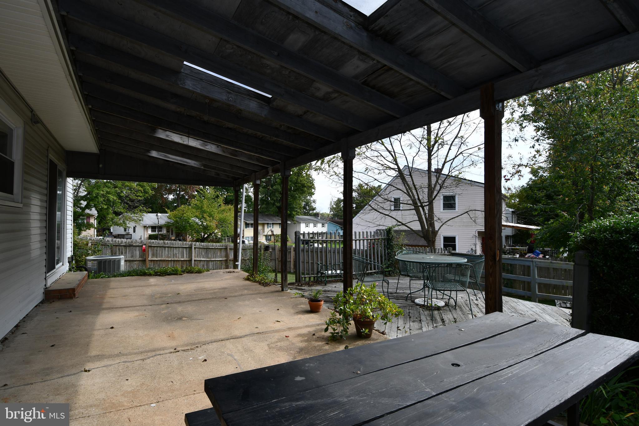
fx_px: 319
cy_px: 213
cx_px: 320
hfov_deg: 90.0
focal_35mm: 18
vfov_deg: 67.4
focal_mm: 12
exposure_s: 1/250
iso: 200
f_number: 7.1
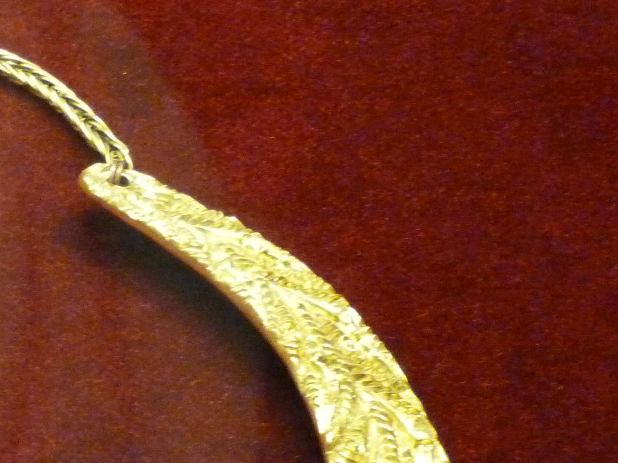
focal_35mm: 154
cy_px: 547
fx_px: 2749
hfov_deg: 12.5
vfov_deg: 9.5
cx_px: -166
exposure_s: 1/13
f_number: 3.2
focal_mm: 10.5
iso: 800
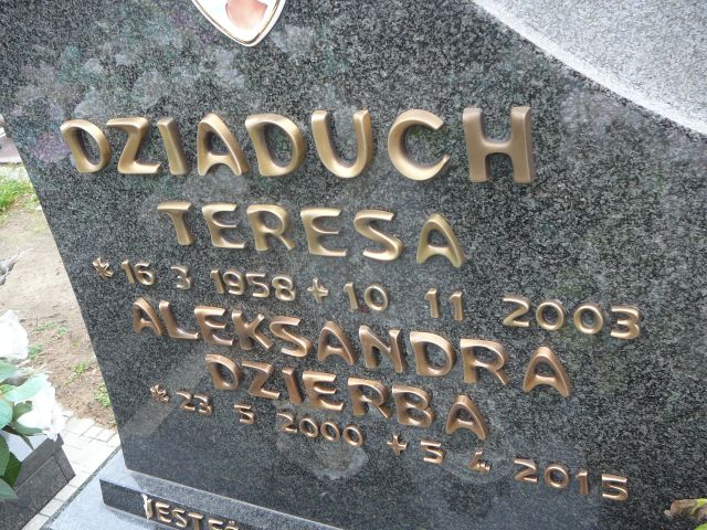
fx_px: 715
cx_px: 354
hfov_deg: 52.6
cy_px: 265
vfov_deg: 40.7
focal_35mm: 35
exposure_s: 1/30
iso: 100
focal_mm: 5.2
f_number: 2.8
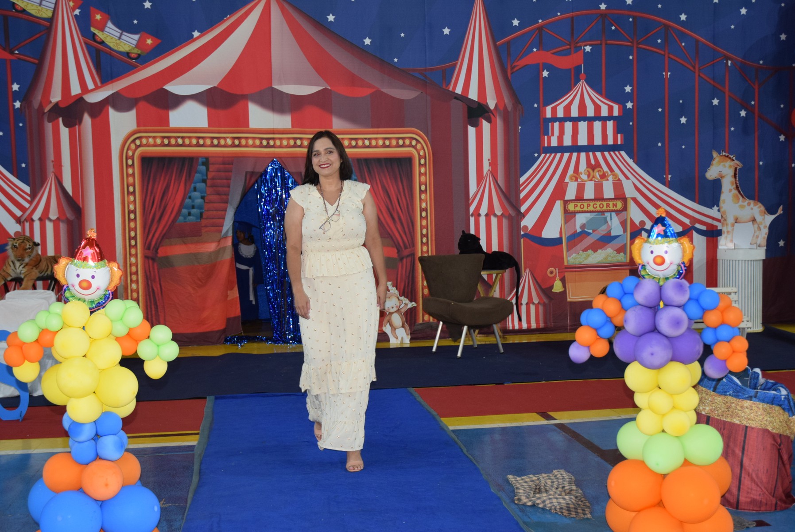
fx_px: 961
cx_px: 398
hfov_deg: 44.9
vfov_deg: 30.9
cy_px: 266
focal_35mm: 44
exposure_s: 1/60
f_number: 3.8
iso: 1100
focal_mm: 29
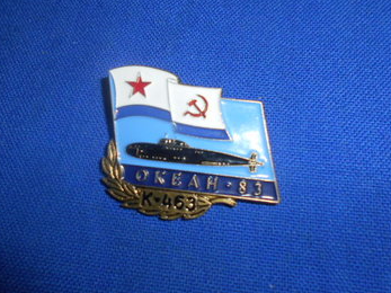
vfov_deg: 46.7
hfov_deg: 59.9
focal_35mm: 30
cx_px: 177
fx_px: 339
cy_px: 137
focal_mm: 4.6
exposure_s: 1/25
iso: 80
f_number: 8
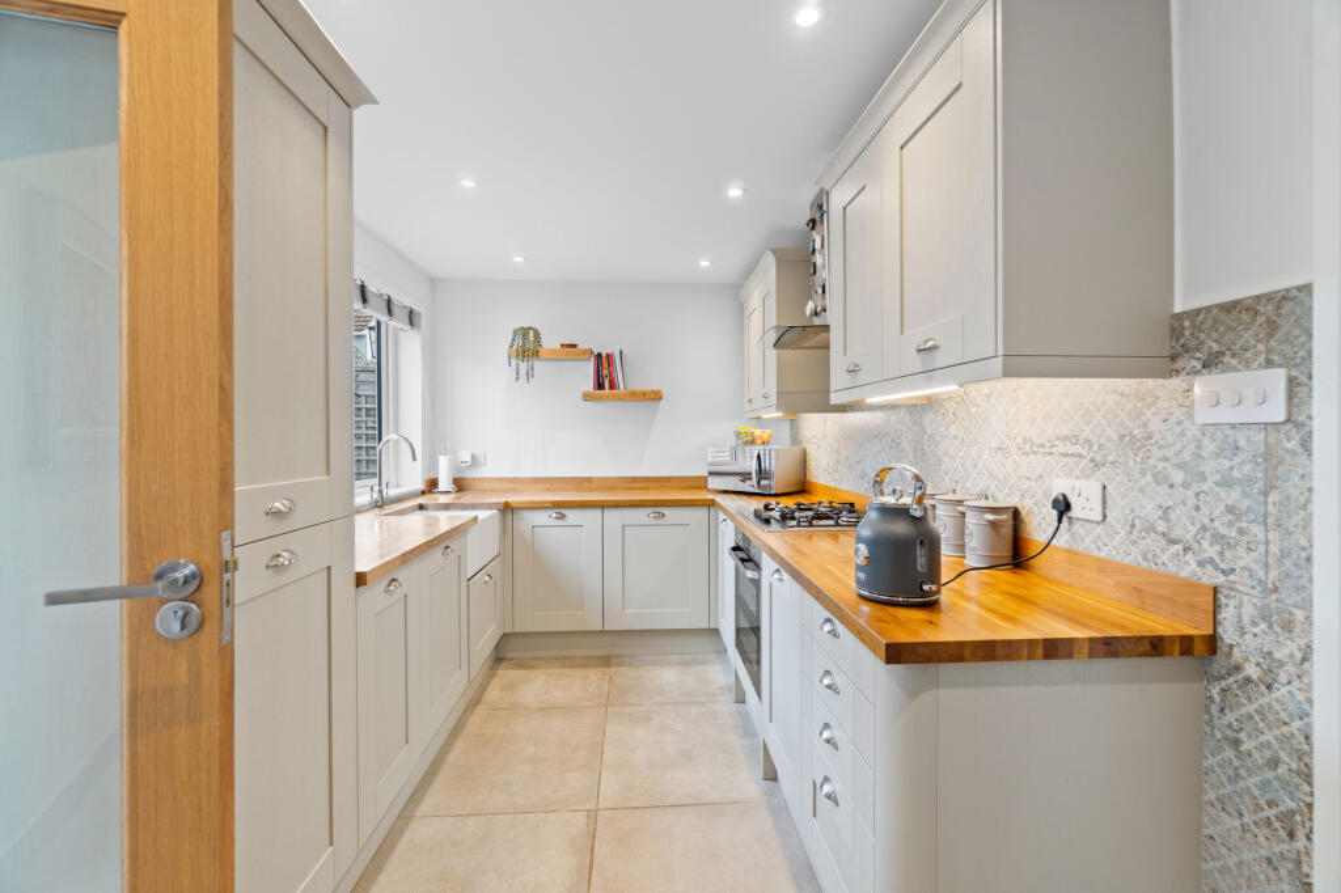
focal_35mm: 15
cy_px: 446
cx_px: 670
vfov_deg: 77.3
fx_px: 559
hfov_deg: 100.4
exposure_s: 1/8
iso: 100
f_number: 4
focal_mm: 10
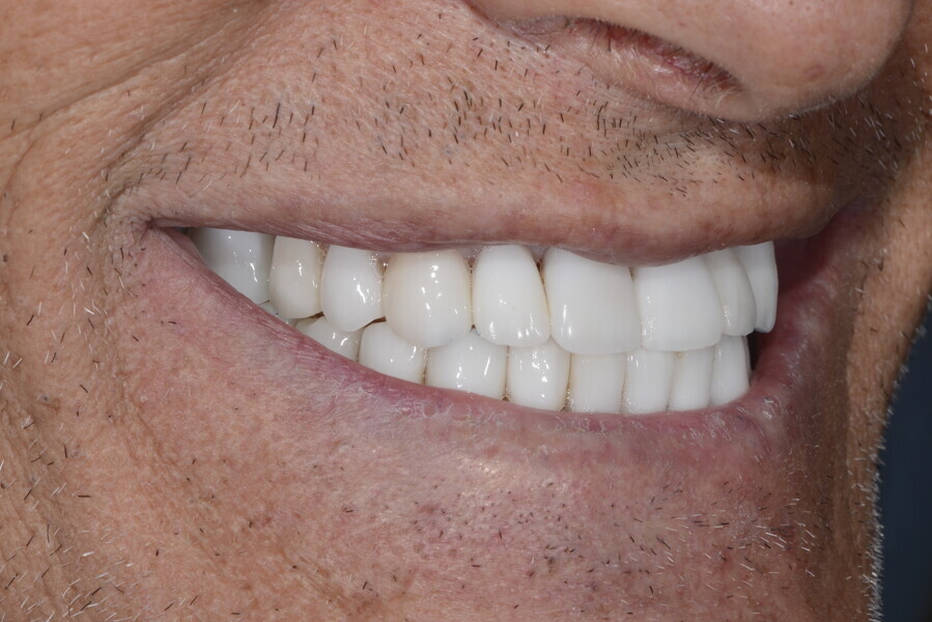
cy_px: 311
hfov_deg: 19.5
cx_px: 466
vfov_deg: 13.1
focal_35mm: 105
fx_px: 2719
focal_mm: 105
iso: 200
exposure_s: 1/60
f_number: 40
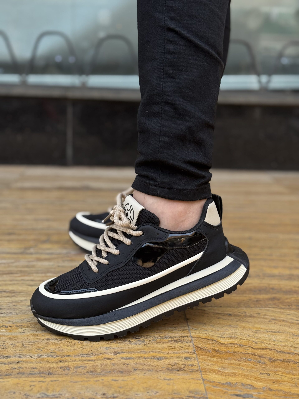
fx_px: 553
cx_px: 150
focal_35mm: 48
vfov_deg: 39.7
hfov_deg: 30.3
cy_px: 200
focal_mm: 6.76
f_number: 1.78
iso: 64
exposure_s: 1/121
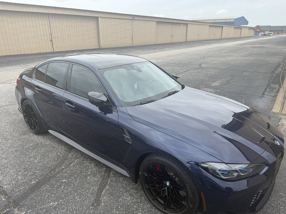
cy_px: 107
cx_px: 143
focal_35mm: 24
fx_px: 198
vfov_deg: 56.8
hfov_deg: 71.6
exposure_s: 1/1464
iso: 80
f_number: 1.78
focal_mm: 6.76
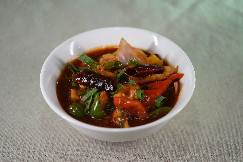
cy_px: 81
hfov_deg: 10.6
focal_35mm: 194
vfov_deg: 7.1
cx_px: 122
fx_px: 1309
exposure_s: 1/200
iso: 640
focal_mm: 194
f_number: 4
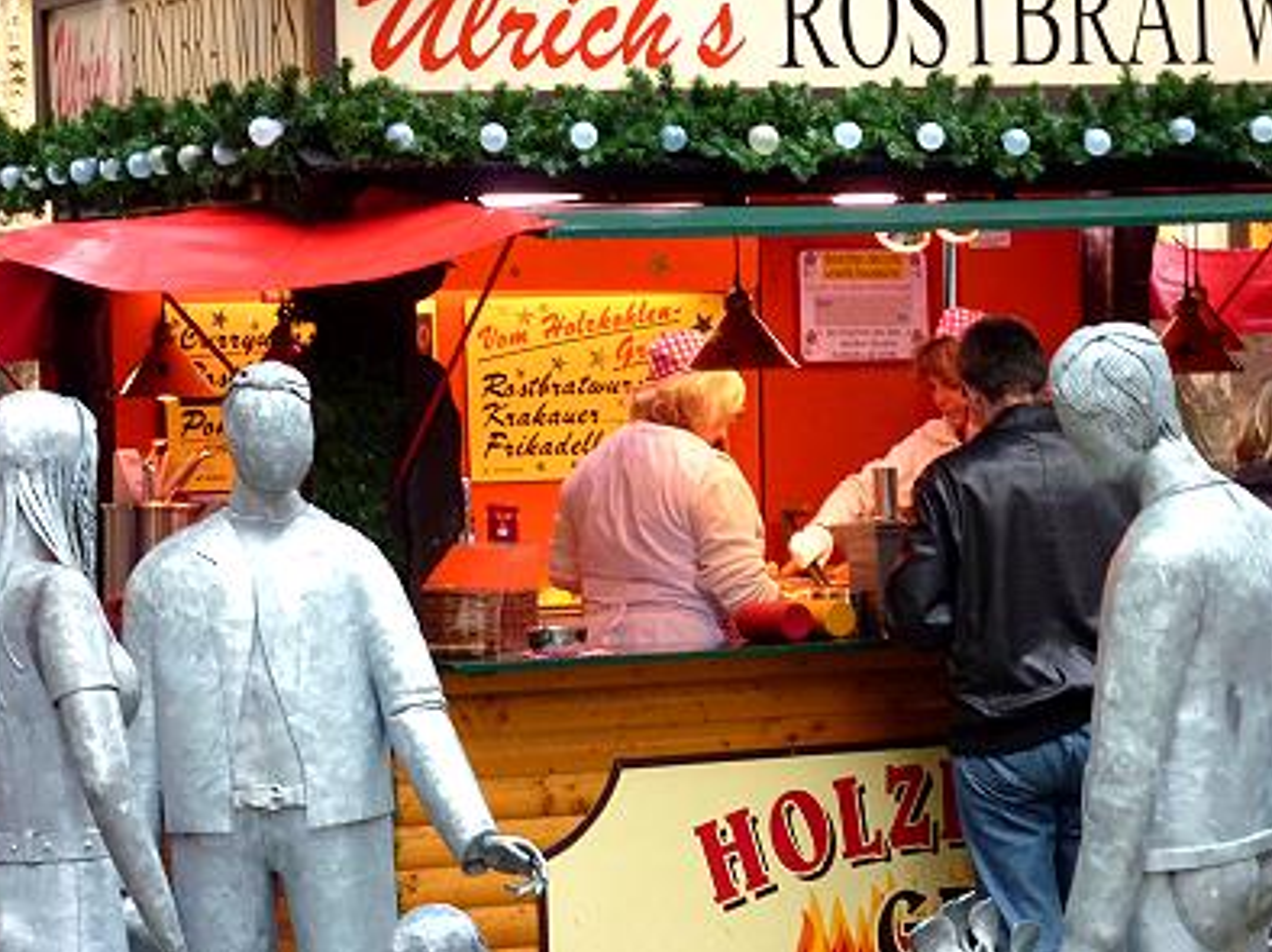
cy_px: 450
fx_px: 4664
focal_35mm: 127
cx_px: 633
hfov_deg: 15.5
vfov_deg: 11.7
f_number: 4.4
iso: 320
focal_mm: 19.5
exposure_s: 1/50
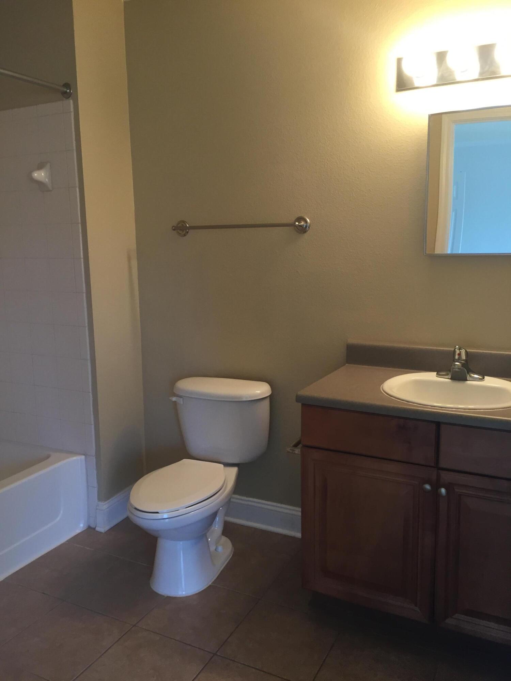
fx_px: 571
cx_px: 256
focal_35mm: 29
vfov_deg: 61.7
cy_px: 340
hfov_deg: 48.2
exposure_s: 1/30
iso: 80
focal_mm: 4.15
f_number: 2.2
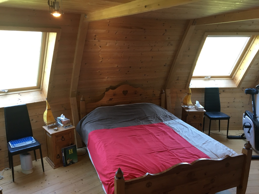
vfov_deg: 48.2
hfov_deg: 61.7
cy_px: 97
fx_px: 217
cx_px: 130
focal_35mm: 29
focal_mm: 4.15
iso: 100
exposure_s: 1/33
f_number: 2.2
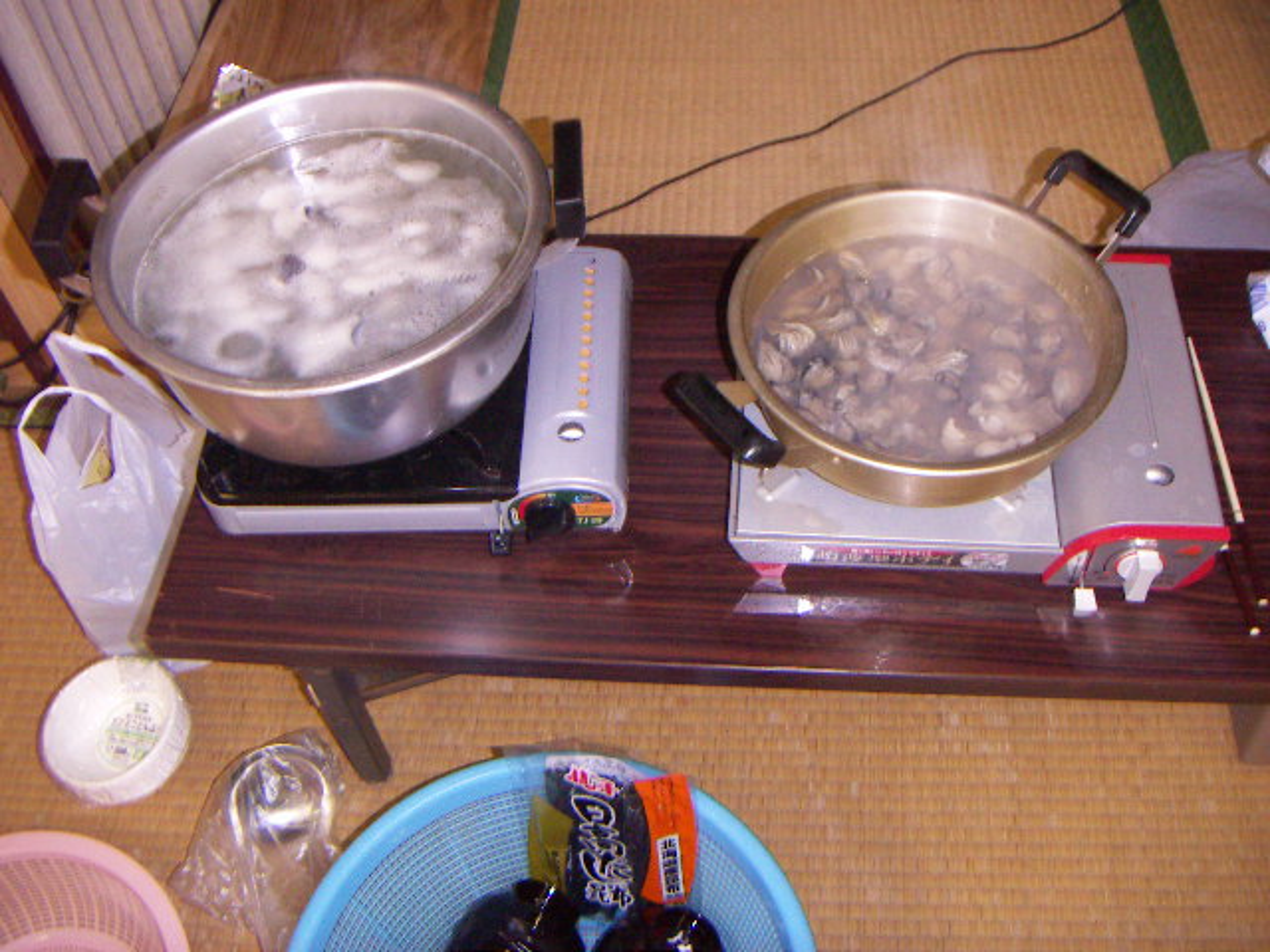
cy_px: 476
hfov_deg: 51.4
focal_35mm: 36
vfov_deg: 39.7
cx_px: 635
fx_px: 1321
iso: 200
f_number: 2.8
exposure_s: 1/50
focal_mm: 4.7
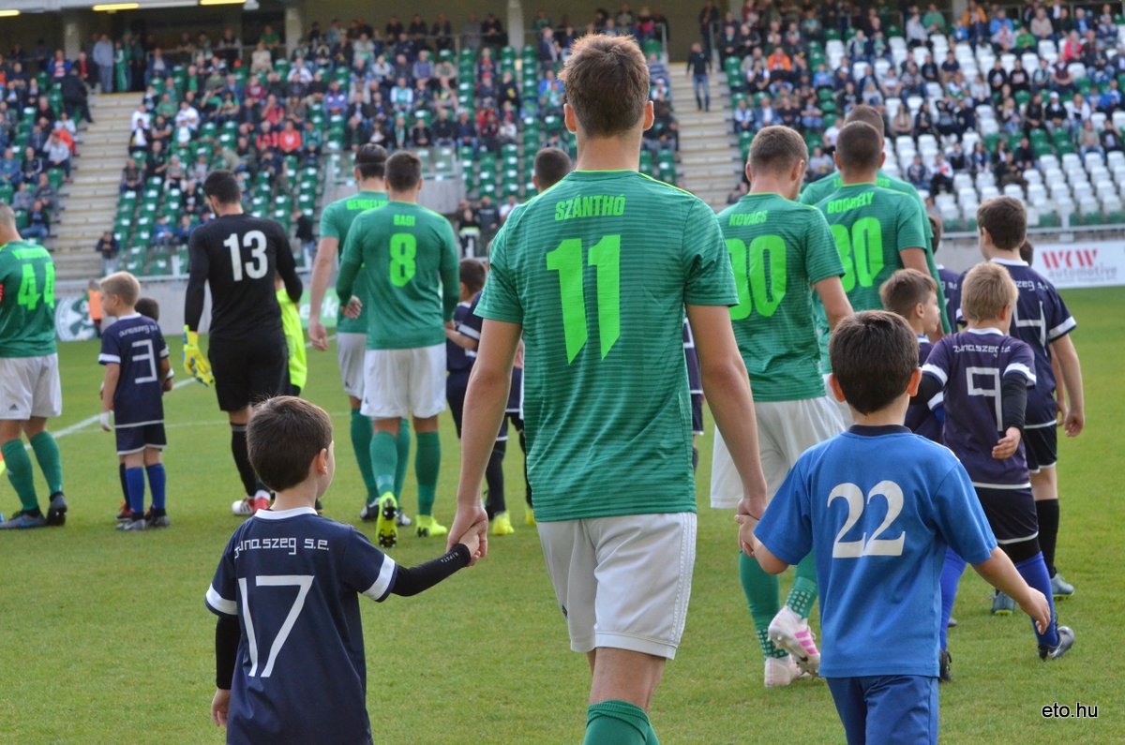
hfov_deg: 19.5
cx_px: 562
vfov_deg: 13.0
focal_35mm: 105
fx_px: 3275
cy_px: 372
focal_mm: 70
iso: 2000
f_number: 6.3
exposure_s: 1/640
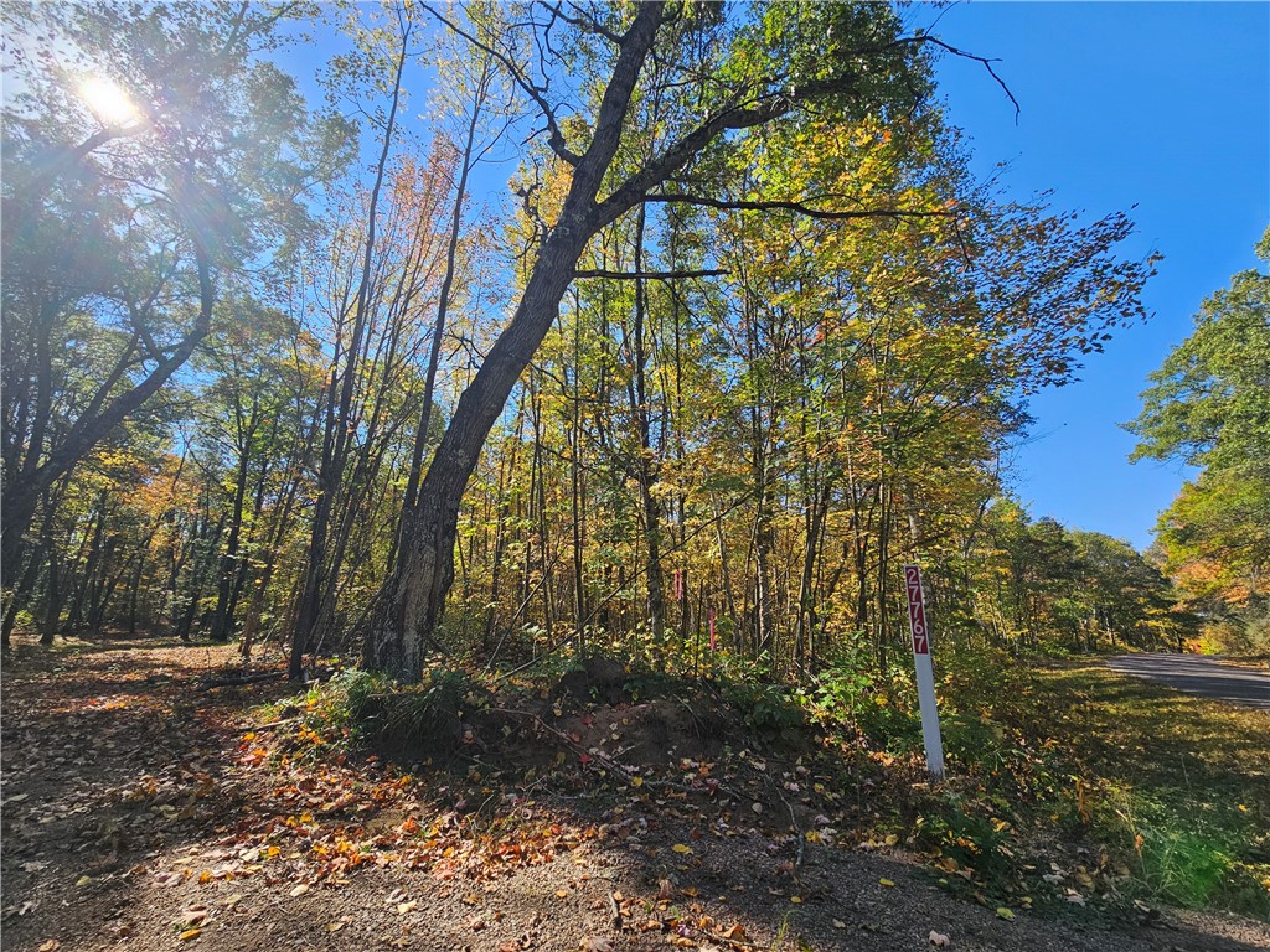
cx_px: 635
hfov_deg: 106.2
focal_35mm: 13
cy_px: 476
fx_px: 477
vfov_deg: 89.9
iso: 50
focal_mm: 2.2
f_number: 2.2
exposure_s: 1/952
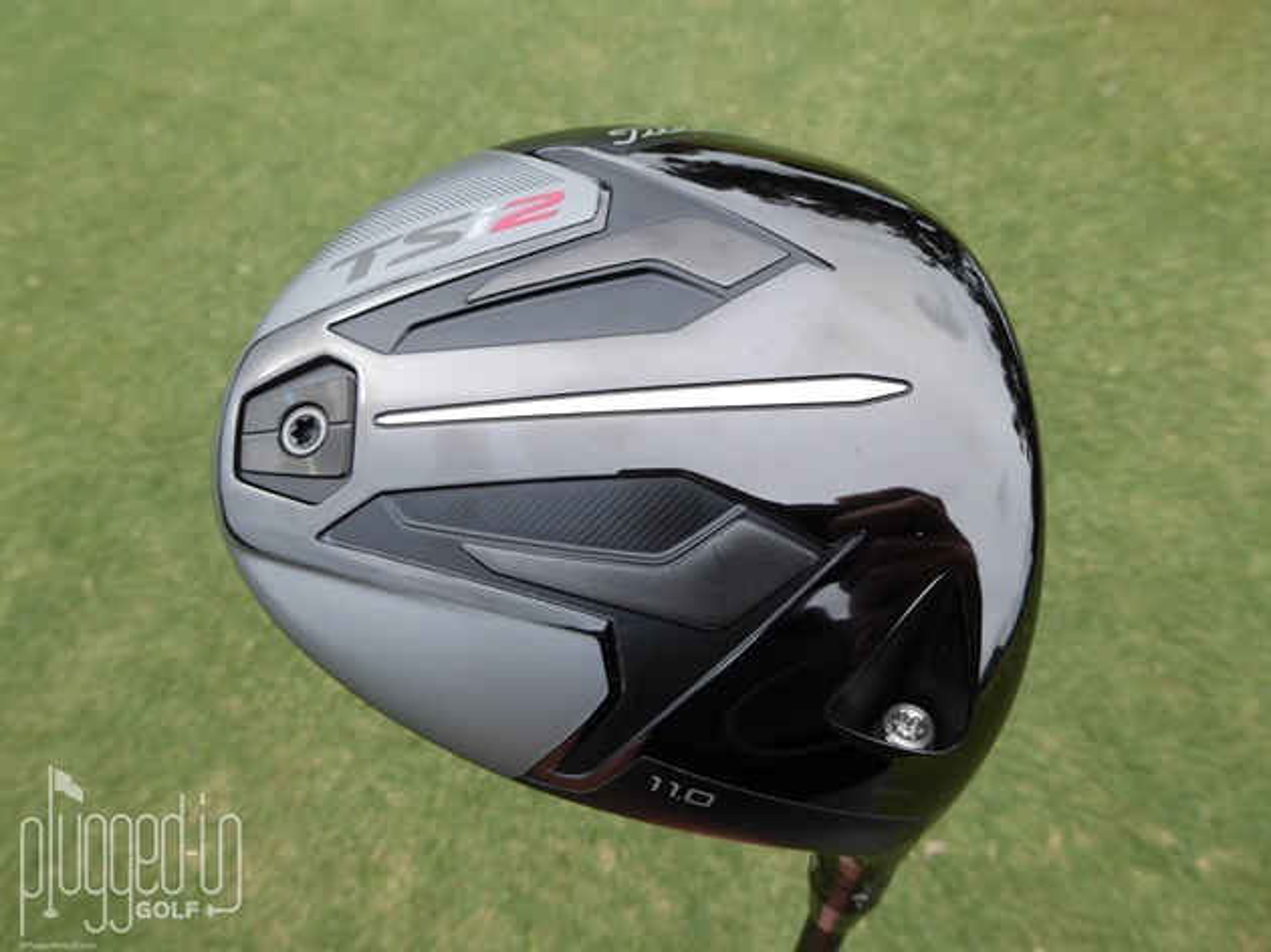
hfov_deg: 69.4
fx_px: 918
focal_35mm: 25
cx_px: 636
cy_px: 476
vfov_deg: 54.8
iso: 80
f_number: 3.3
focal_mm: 4.3
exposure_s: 1/200
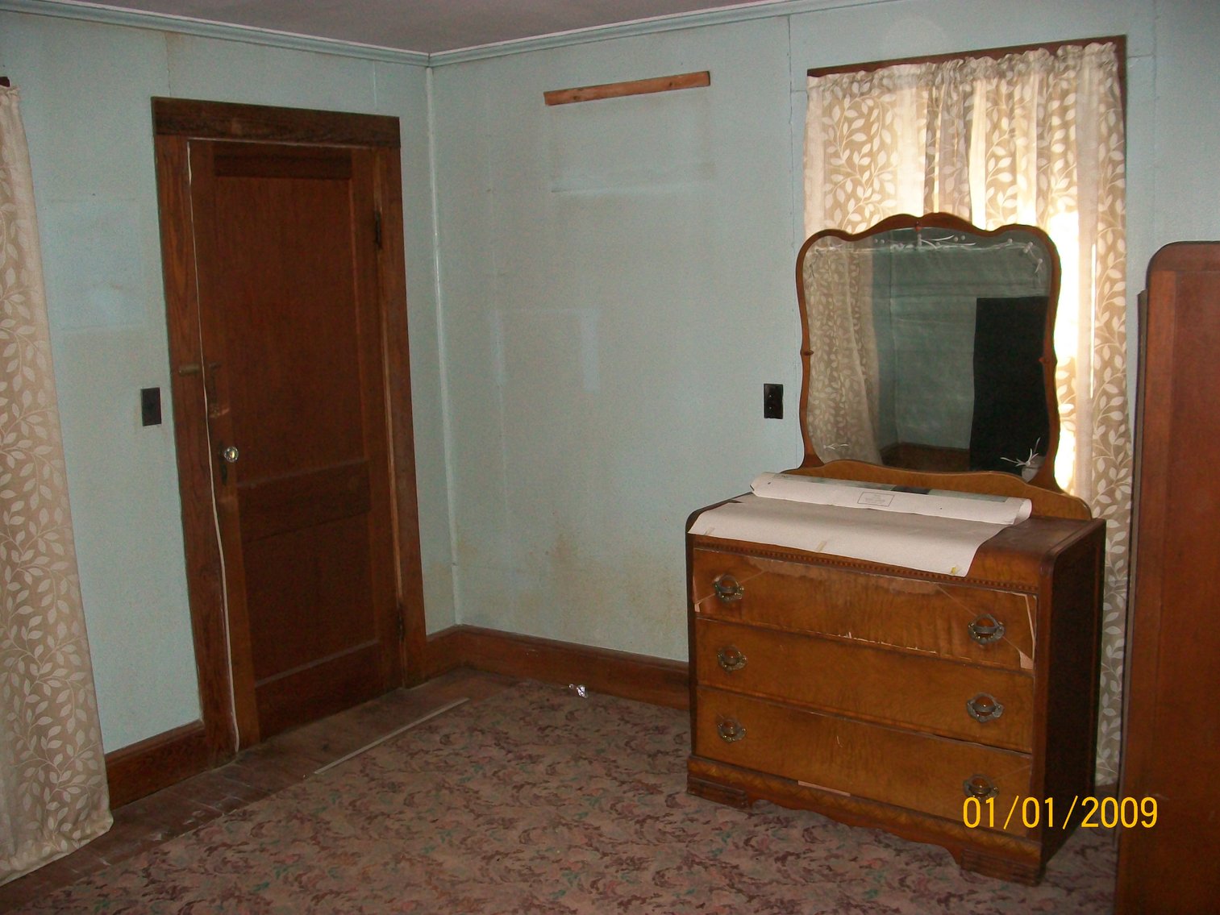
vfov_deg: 41.8
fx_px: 1198
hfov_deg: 54.0
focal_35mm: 34
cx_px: 610
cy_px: 458
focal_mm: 5.7
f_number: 2.8
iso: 160
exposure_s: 1/60
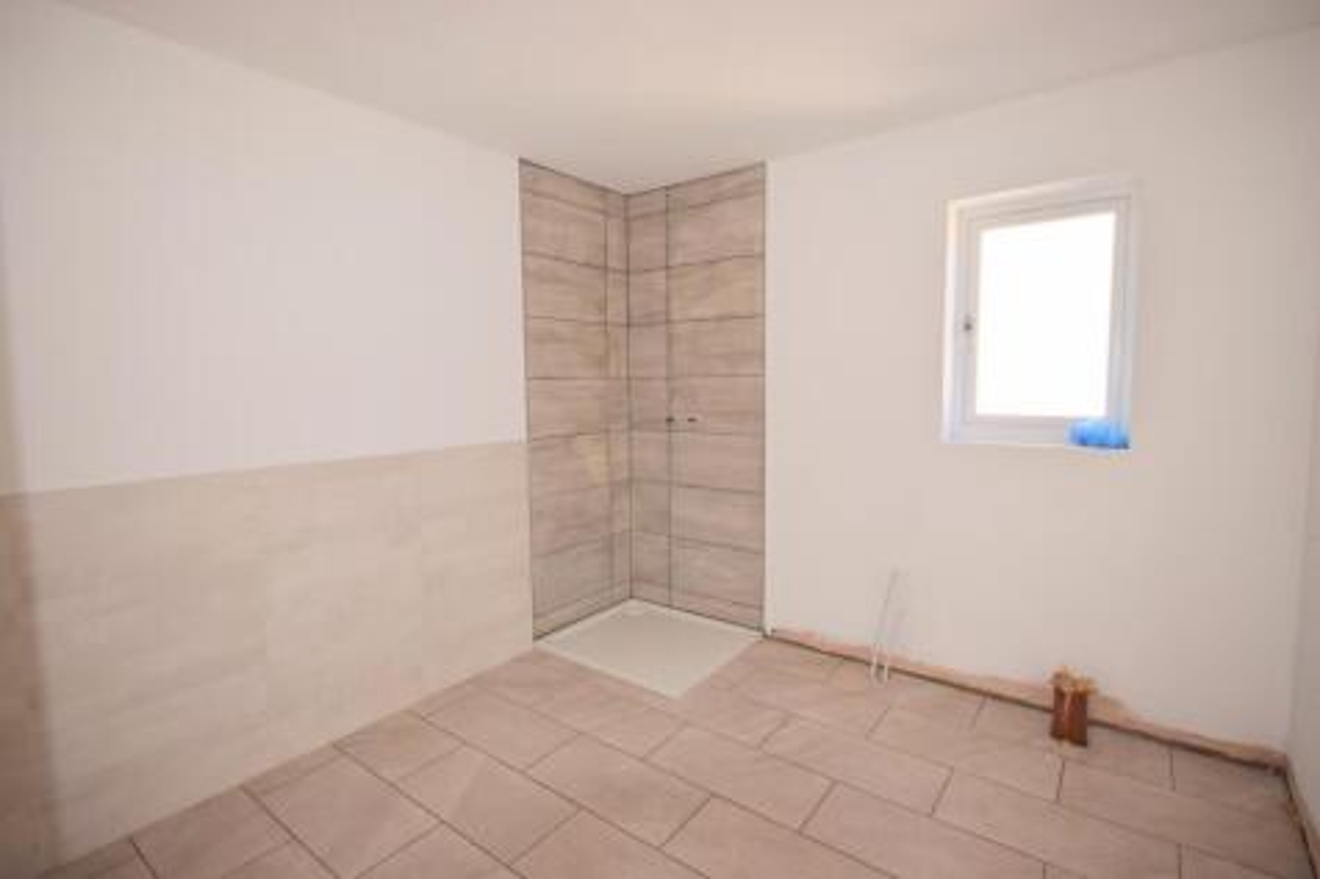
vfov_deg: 69.6
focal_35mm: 17
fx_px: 632
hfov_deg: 92.5
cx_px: 660
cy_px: 440
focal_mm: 11.5
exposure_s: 1/125
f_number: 5.6
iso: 250
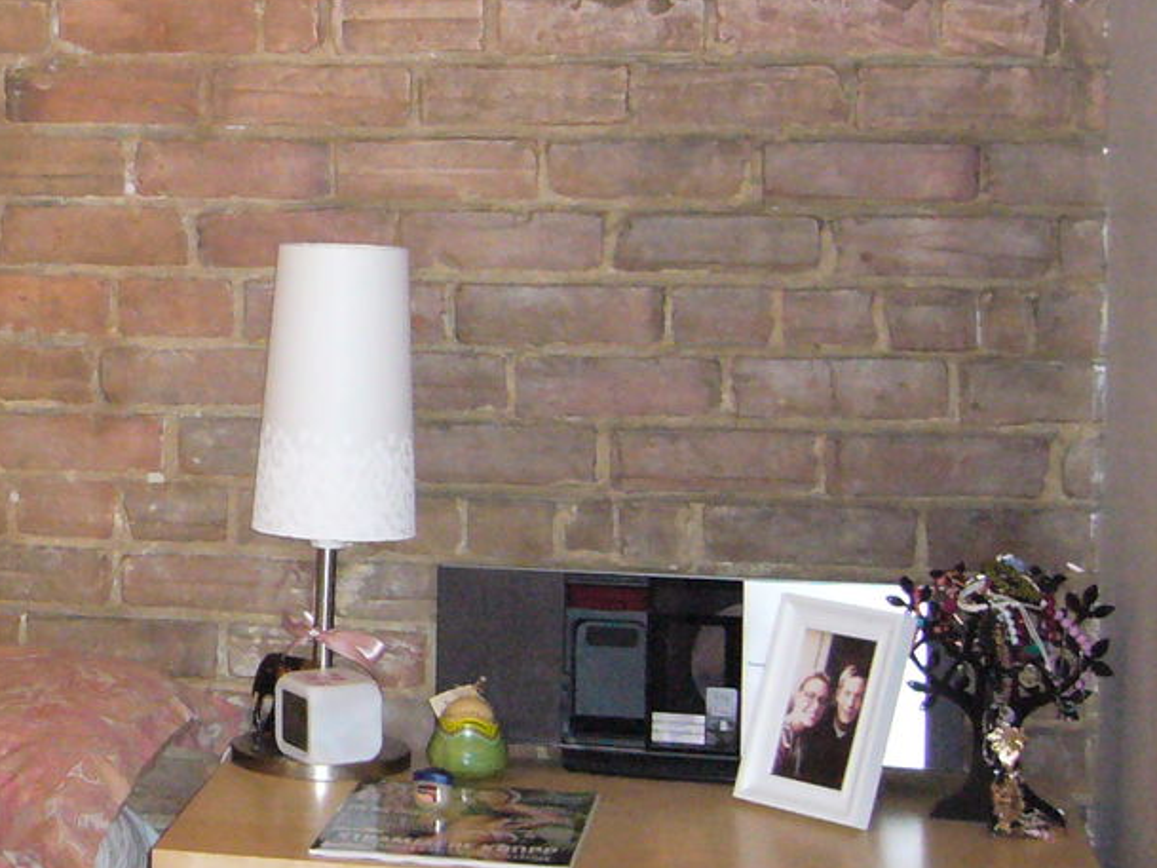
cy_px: 205
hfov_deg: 20.0
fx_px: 3076
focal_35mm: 92
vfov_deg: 16.0
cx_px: -222
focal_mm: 5.8
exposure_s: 1/30
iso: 320
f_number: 2.8
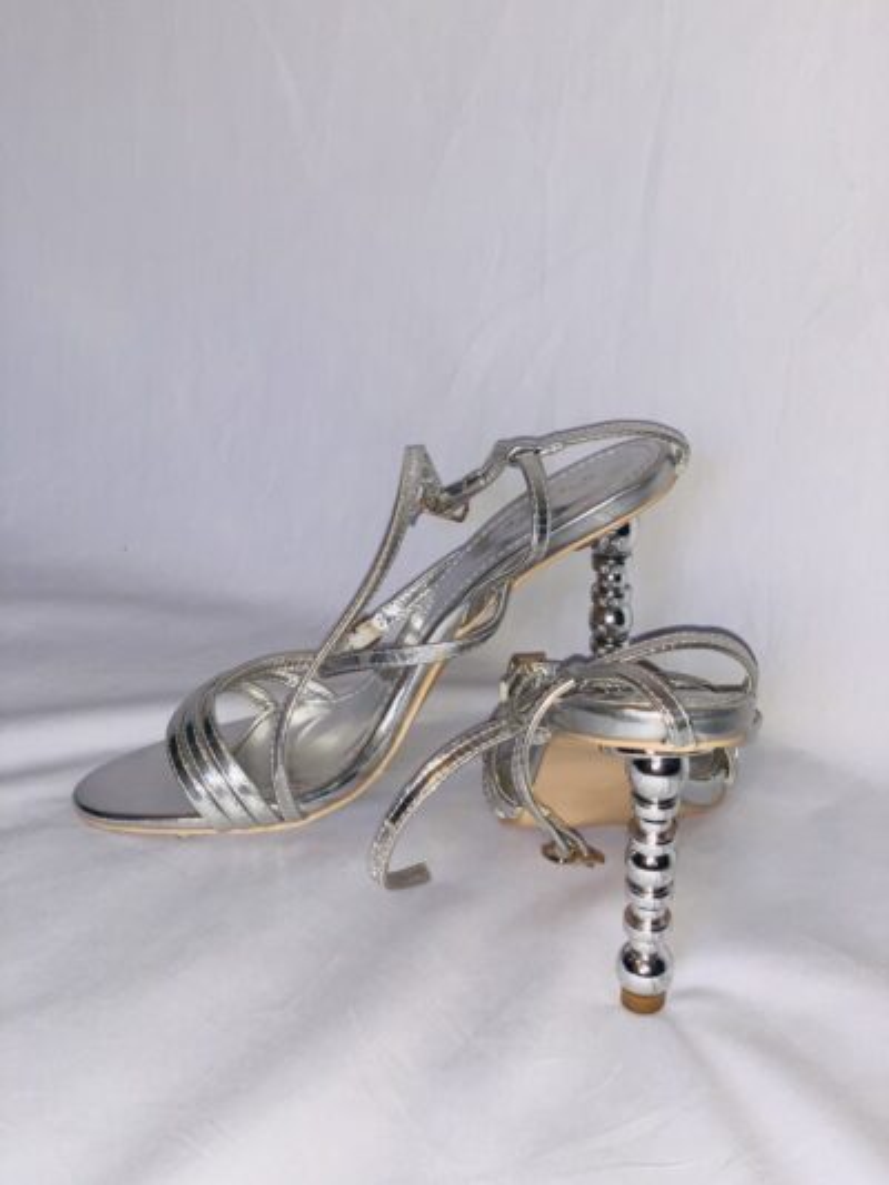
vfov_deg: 36.8
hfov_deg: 28.0
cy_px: 592
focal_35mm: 52
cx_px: 444
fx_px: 1780
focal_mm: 6
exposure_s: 1/60
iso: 64
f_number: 2.4
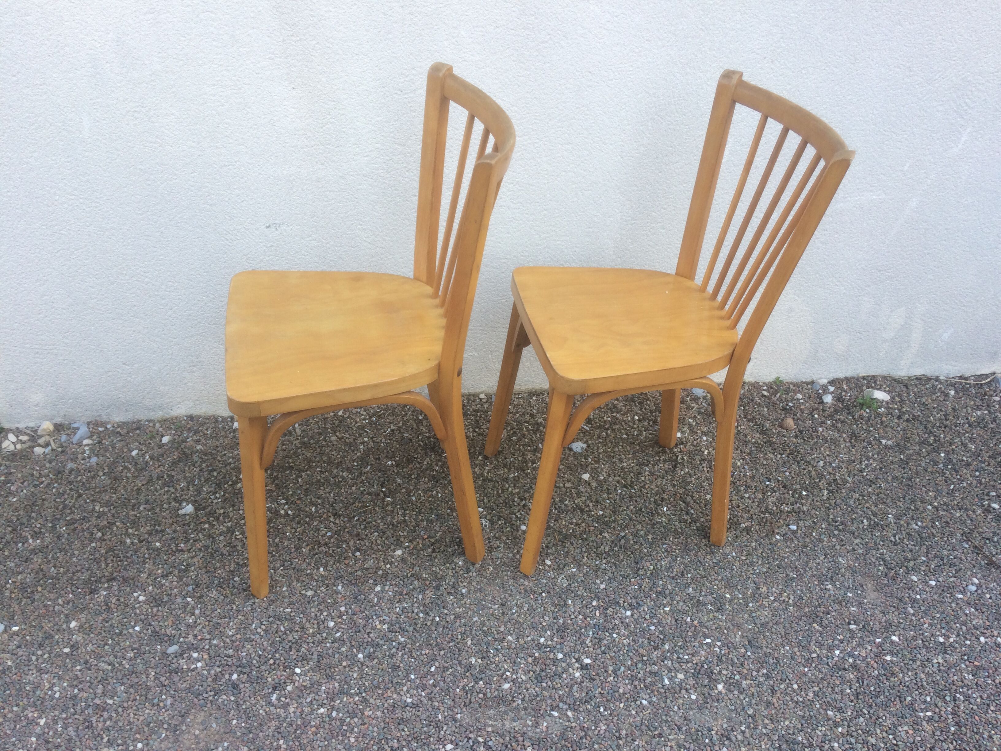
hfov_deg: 61.7
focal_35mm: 29
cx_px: 500
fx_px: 839
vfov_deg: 48.2
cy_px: 376
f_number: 2.2
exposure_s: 1/100
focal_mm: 4.15
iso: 40
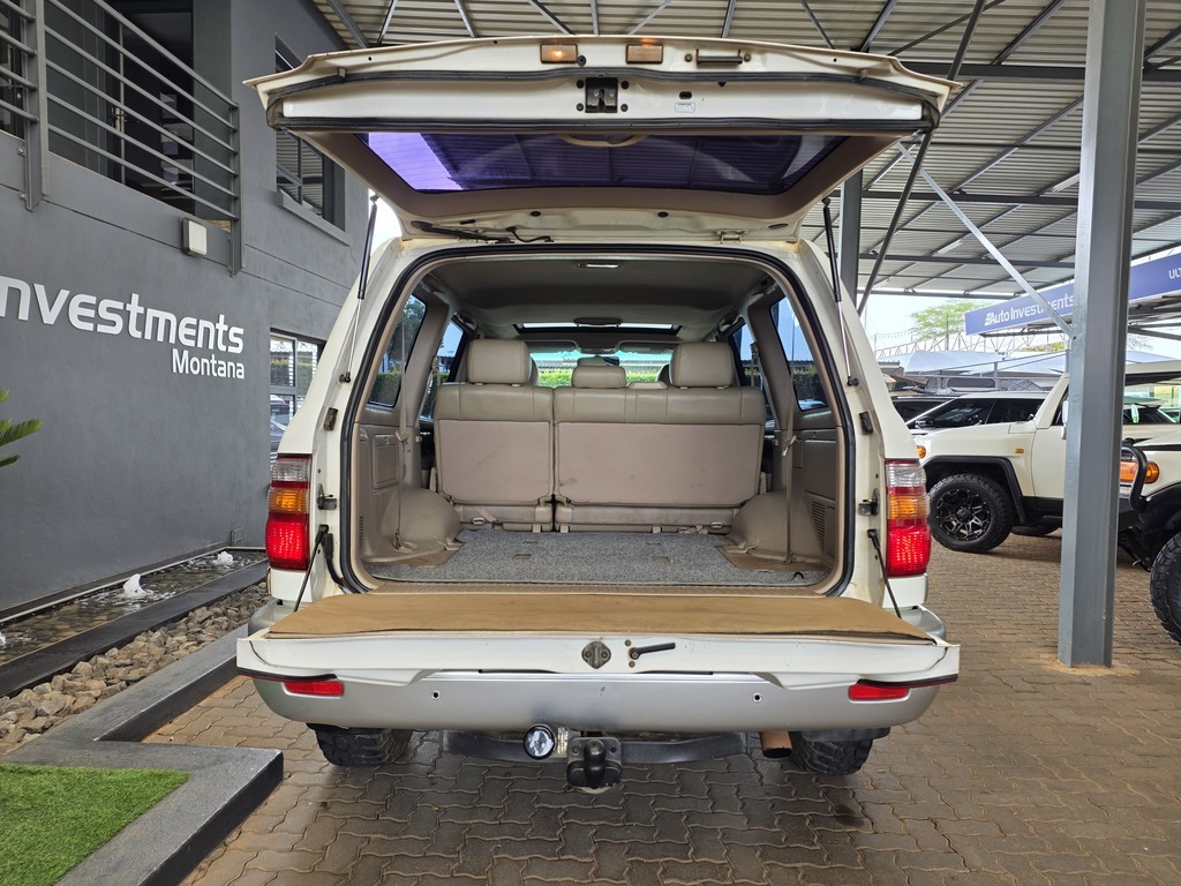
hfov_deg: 73.9
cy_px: 443
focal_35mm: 23
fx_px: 785
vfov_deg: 58.9
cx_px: 590
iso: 40
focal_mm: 6.25
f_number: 1.7
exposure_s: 1/180
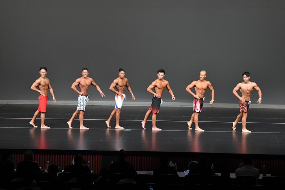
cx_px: 142
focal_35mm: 127
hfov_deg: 16.1
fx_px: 1005
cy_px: 95
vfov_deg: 10.8
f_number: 5.6
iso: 4000
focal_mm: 85
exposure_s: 1/400
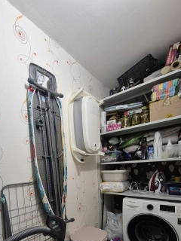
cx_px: 61
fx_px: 132
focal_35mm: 19
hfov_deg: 67.0
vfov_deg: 79.3
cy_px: 175
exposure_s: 1/50
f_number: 2.2
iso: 100
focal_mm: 1.74
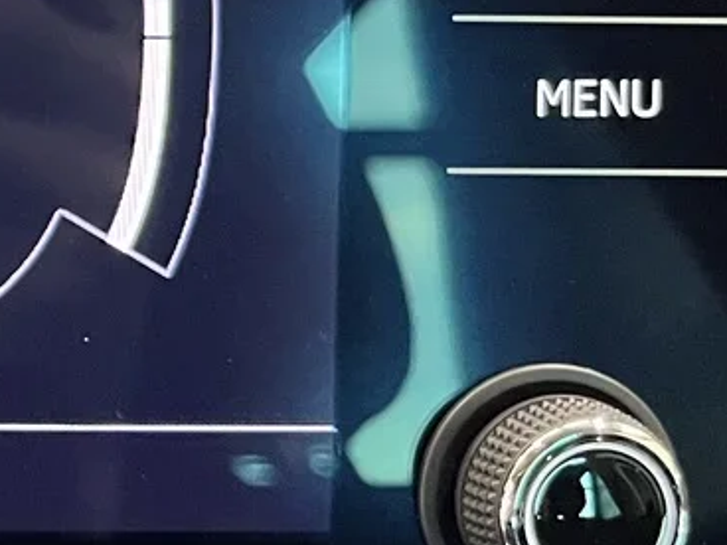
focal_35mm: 113
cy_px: 39
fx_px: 2373
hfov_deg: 15.3
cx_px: -525
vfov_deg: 13.0
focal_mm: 5.1
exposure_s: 1/42
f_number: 1.6
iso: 500
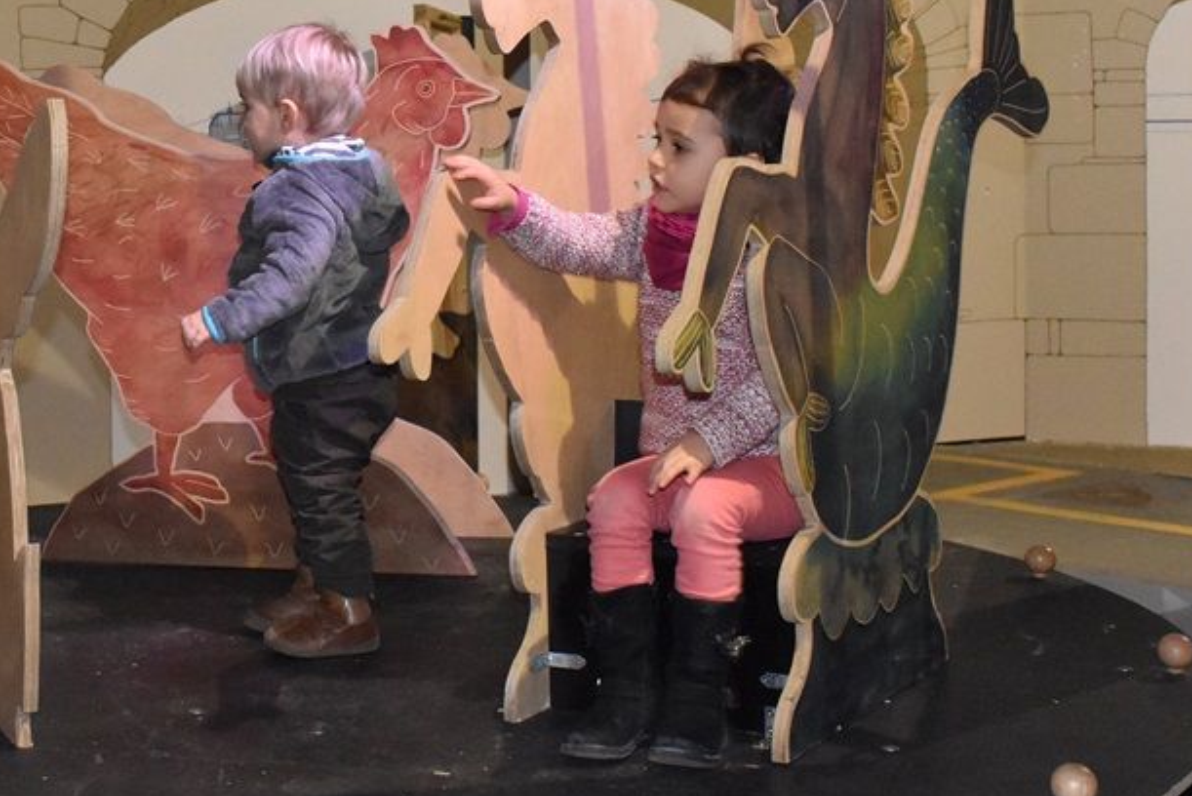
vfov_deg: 21.5
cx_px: 213
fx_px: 2082
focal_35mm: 63
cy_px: 223
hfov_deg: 31.0
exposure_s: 1/60
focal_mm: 25
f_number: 8
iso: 5600
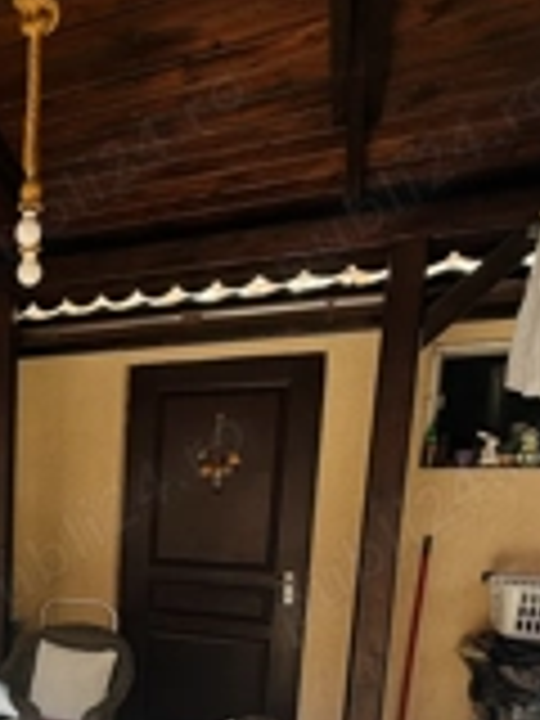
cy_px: 598
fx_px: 728
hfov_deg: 34.8
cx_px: -58
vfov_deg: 48.9
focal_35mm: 35
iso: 64
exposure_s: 1/119
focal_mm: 2.22
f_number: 2.2
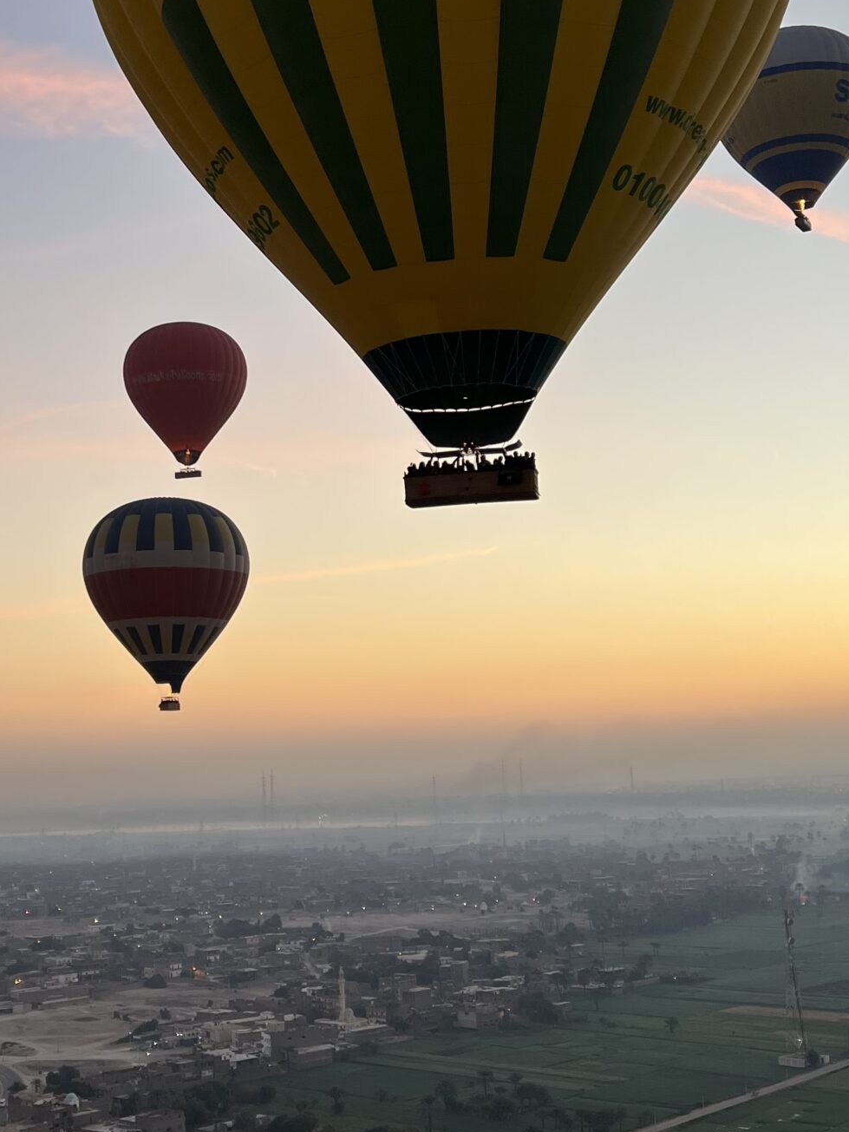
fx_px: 1668
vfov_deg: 37.5
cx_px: 402
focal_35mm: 51
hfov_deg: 28.6
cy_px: 531
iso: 40
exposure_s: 1/121
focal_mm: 5.7
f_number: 1.5
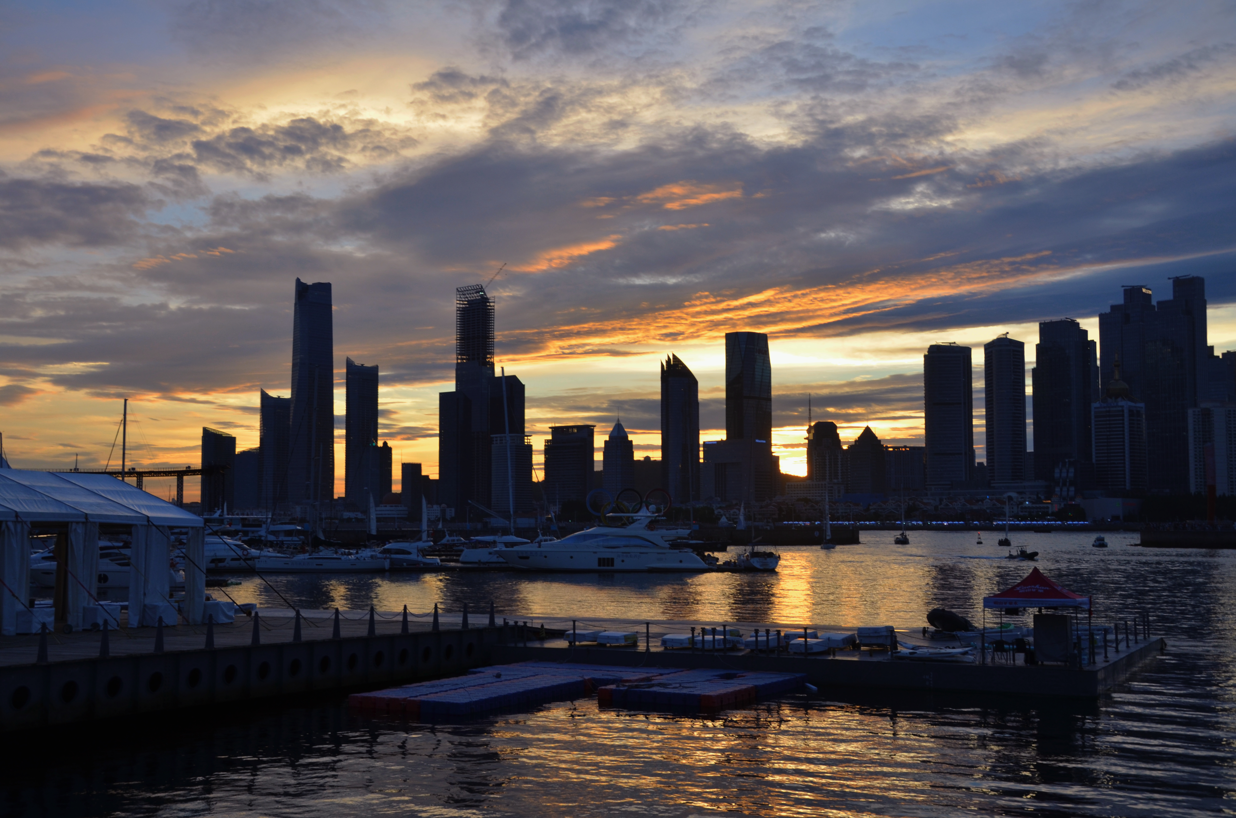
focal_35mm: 42
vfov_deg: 31.8
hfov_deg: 46.5
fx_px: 1439
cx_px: 618
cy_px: 409
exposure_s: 1/160
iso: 200
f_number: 6.3
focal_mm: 28
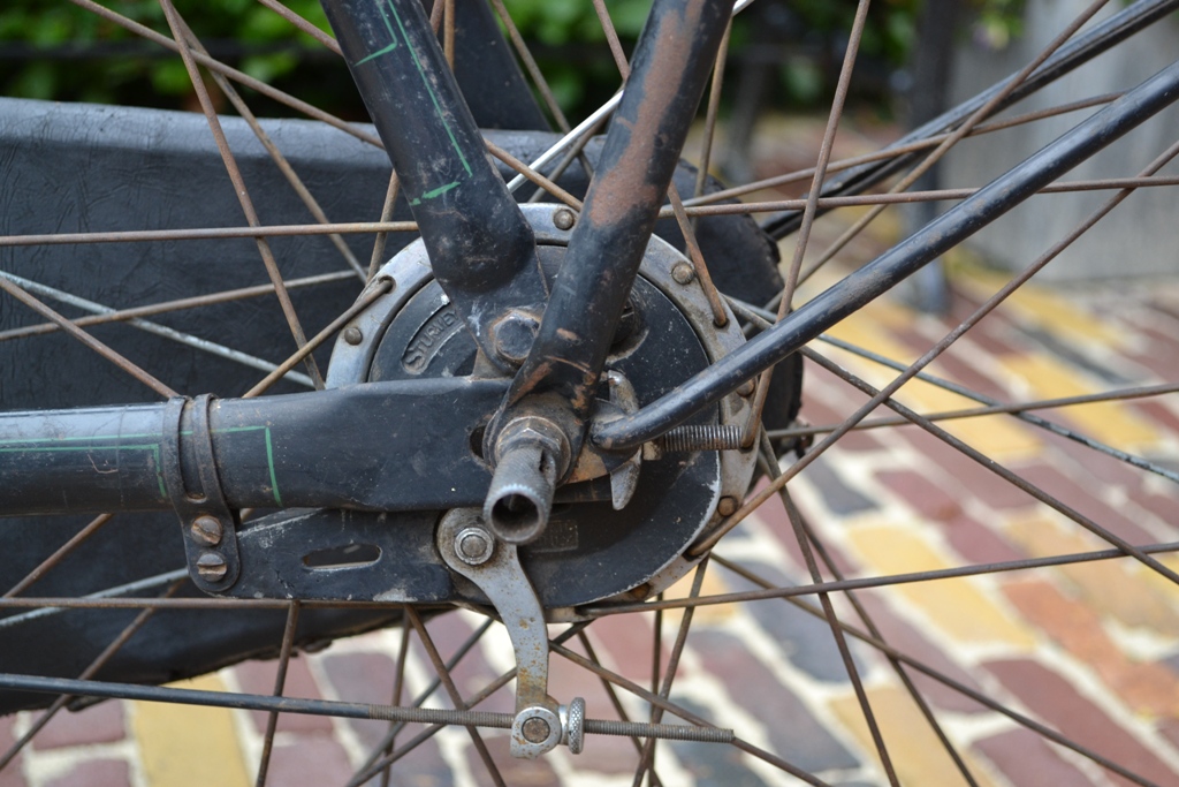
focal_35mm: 60
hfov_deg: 33.4
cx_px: 590
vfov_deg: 22.6
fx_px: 1965
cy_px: 394
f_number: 5.3
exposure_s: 1/80
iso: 400
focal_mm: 40
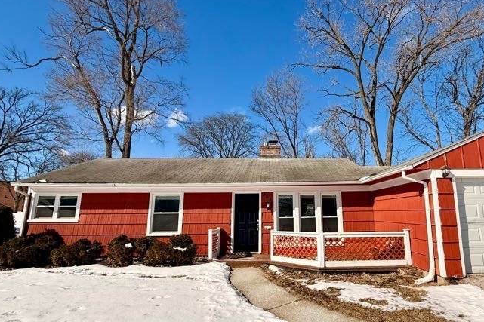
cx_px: 282
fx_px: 255
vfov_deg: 64.5
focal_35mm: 19
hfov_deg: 86.2
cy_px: 172
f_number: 2.2
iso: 50
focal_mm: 2.22
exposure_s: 1/2976
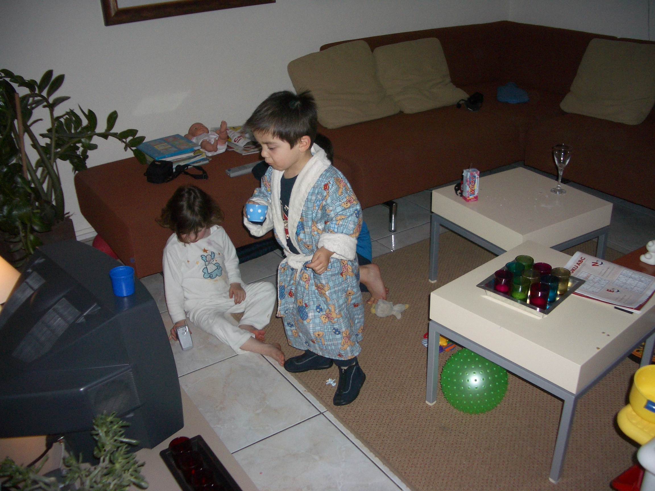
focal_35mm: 35
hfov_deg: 52.6
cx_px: 328
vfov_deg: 40.7
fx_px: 662
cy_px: 246
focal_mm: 5.8
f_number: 2.6
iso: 100
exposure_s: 1/60
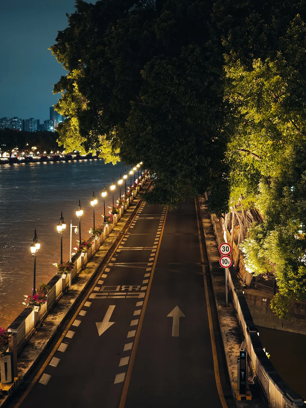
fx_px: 825
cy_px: 204
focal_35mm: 70
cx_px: 153
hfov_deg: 21.0
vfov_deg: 27.8
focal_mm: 11.5
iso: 1250
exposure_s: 1/25
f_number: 1.8
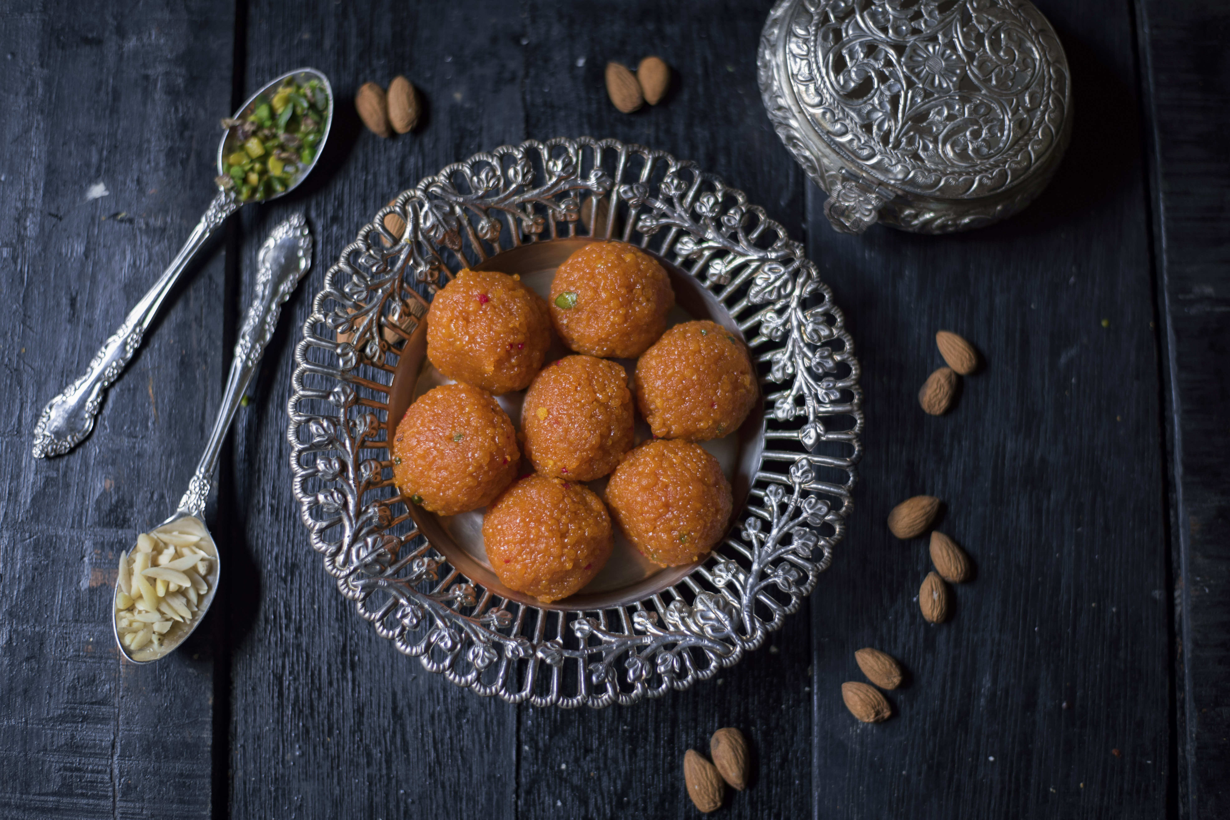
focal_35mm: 50
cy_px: 410
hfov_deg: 39.6
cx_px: 615
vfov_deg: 27.0
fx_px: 1708
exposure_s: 1/100
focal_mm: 50
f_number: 1.8
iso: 250
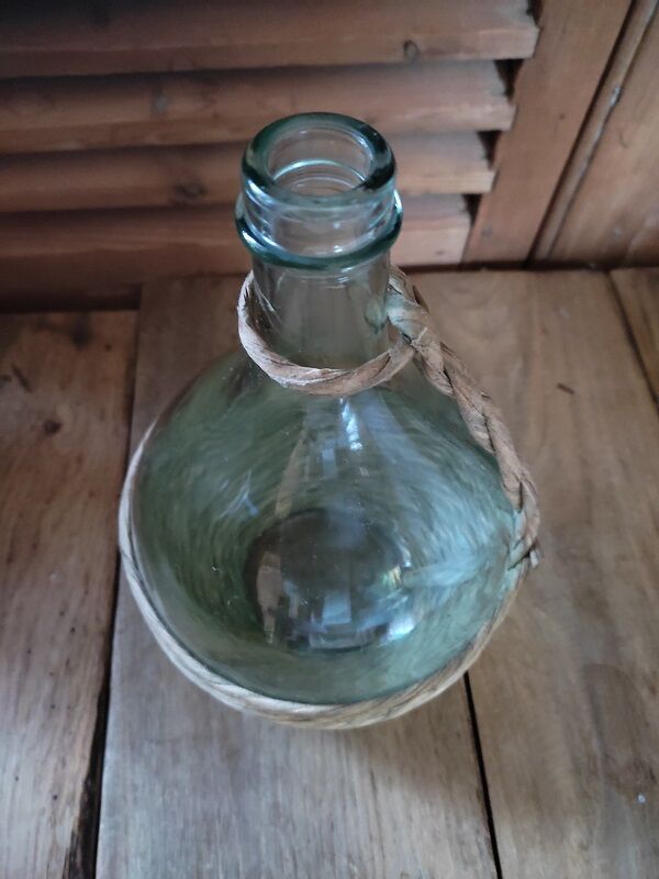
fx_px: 660
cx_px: 330
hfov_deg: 53.1
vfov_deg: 67.3
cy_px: 440
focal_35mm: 26
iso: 6286
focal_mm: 4.74
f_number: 1.79
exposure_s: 1/14
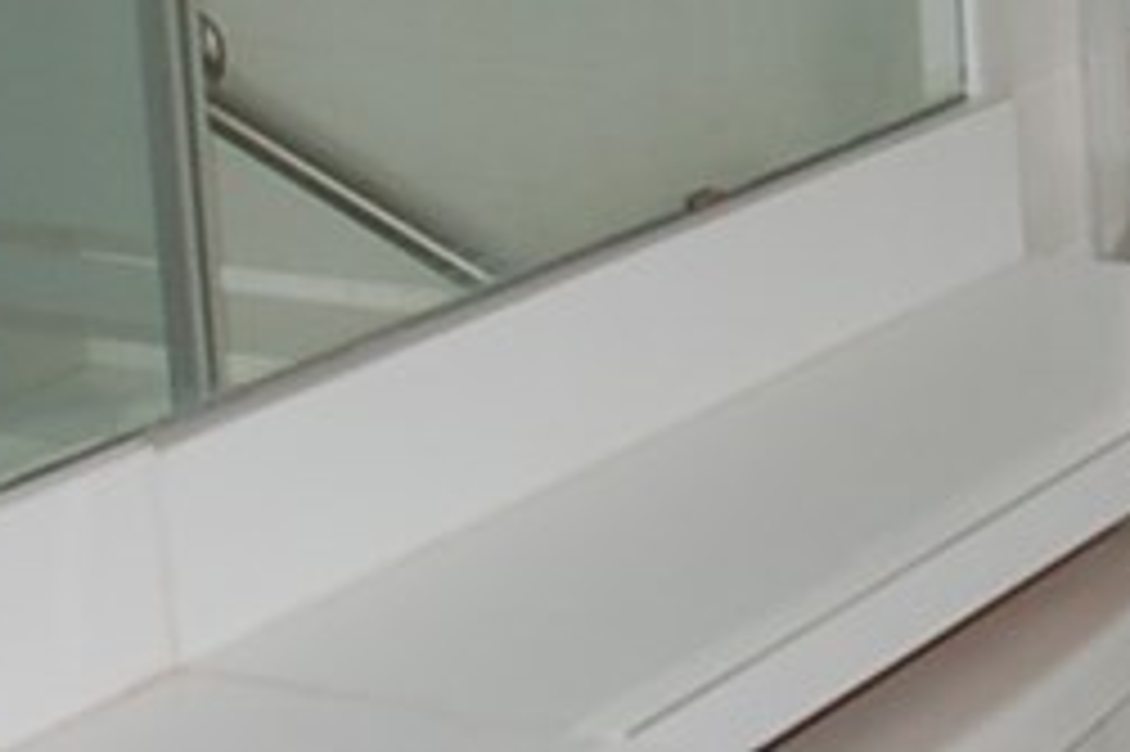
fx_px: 4078
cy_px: -41
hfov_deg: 14.7
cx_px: 1663
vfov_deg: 10.4
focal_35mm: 130
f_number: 3.8
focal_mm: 20
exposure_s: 1/60
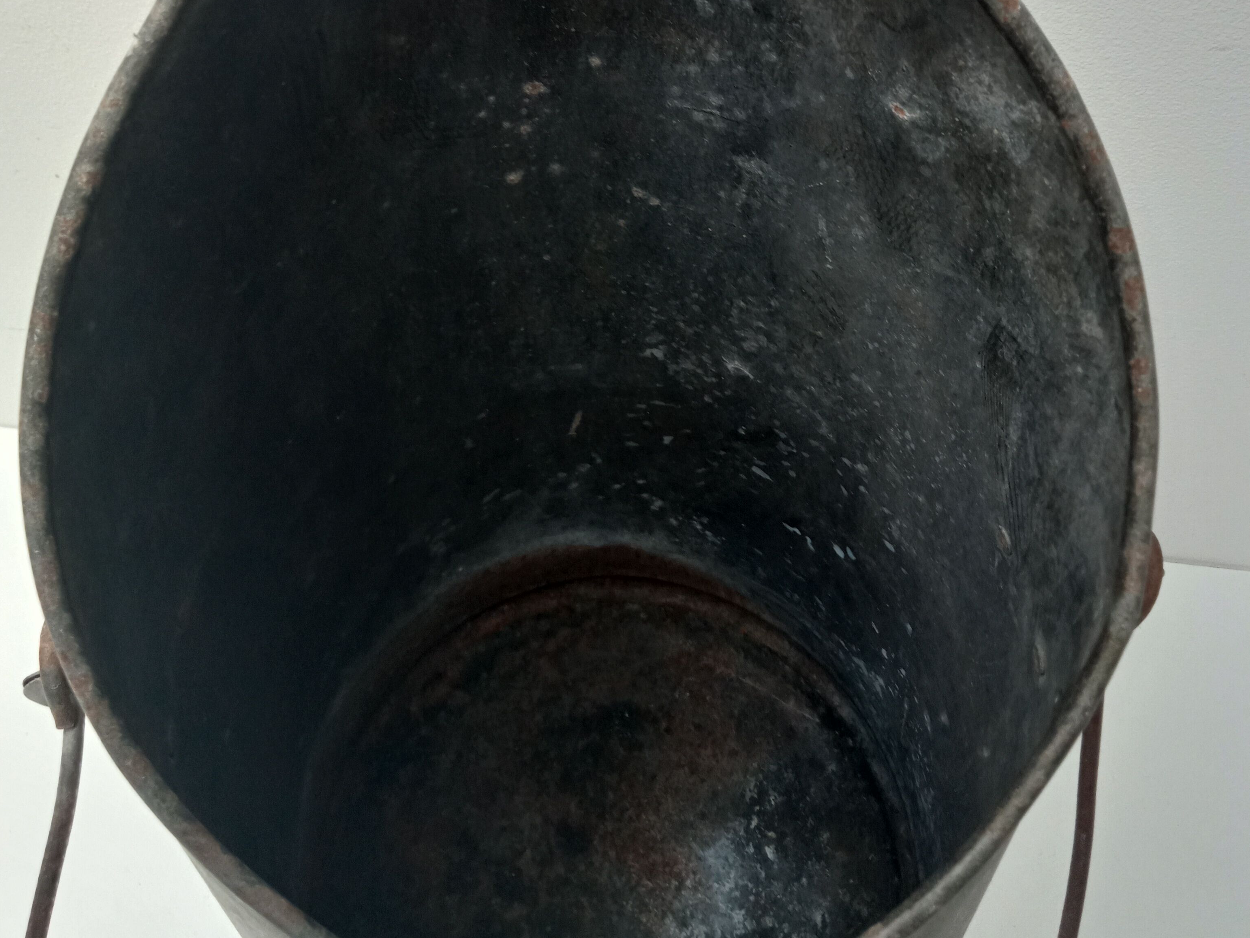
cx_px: 619
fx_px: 1372
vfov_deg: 36.7
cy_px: 224
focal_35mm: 38
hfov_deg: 49.0
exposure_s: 1/100
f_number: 2.2
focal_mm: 3.46
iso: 194
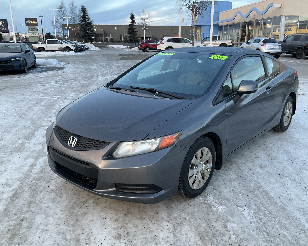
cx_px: 168
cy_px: 124
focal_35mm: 31
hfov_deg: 57.1
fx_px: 283
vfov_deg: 47.1
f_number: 1.8
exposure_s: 1/118
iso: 64
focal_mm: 3
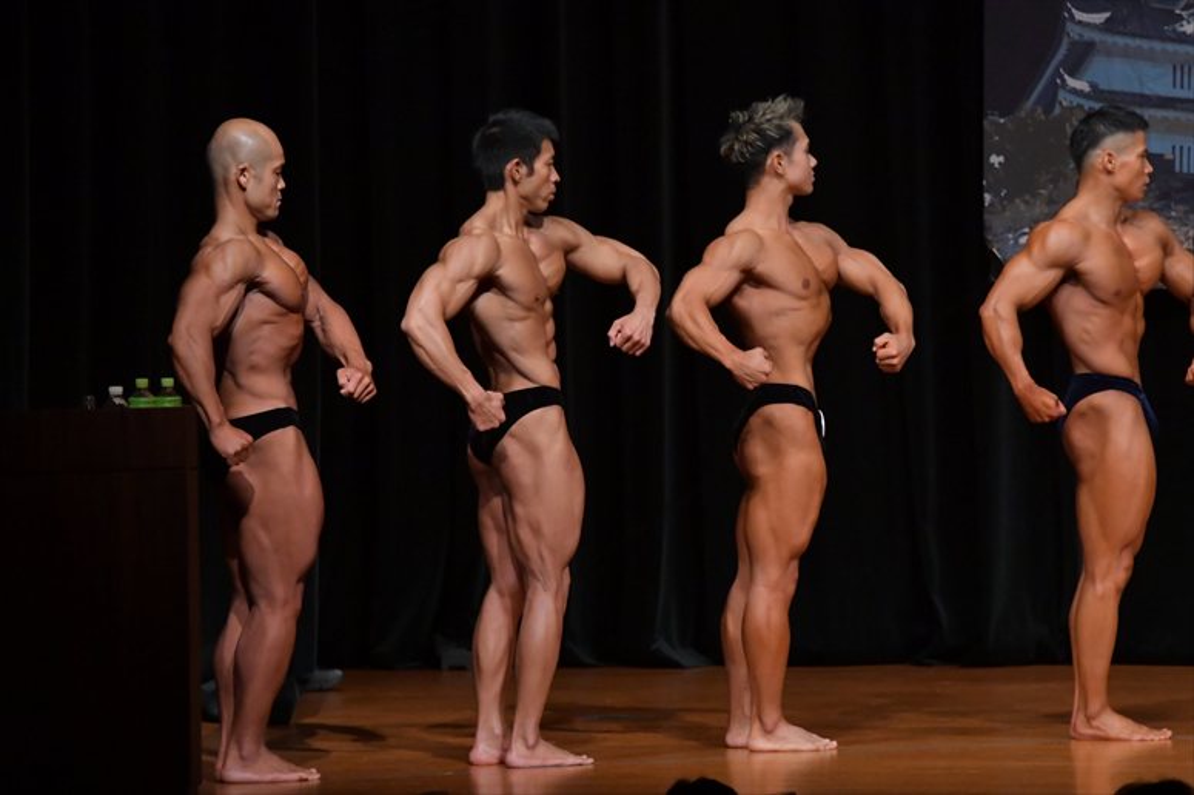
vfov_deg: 5.1
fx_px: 8951
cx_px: 597
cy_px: 398
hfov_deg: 7.6
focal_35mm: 270
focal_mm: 180
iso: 5000
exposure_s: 1/400
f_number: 5.6
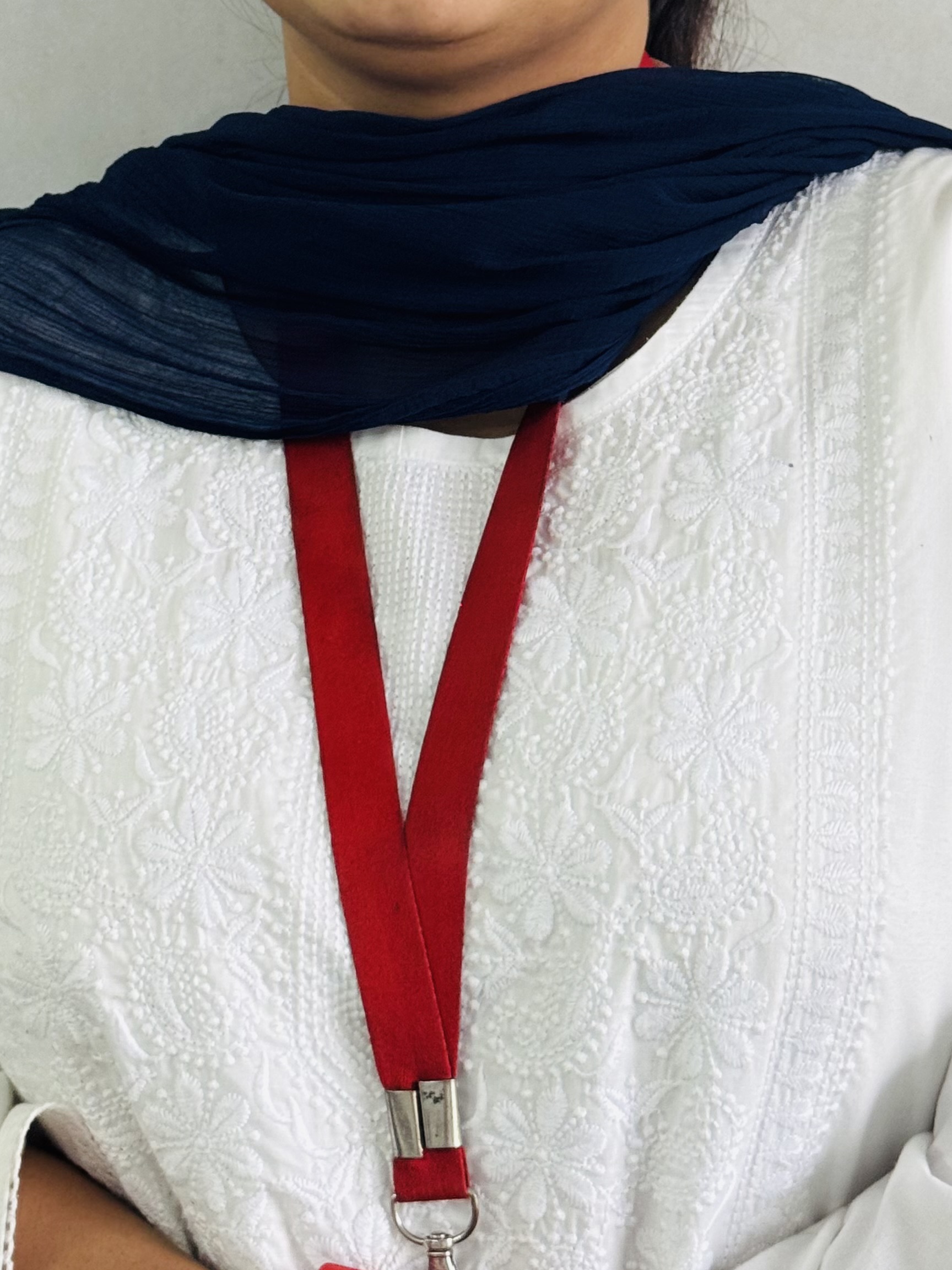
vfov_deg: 23.0
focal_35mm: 84
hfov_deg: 17.6
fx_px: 3080
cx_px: 472
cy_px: 282
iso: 200
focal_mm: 6.76
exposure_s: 1/52
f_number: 1.78
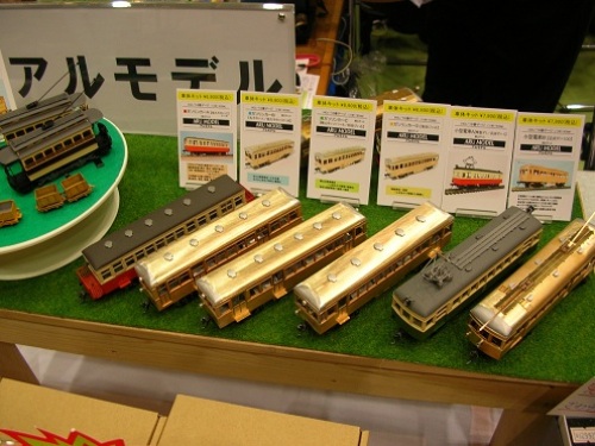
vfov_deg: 40.7
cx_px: 298
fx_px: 602
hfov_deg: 52.6
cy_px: 223
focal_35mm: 35
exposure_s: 1/27.6
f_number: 2.8
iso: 50
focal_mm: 5.8
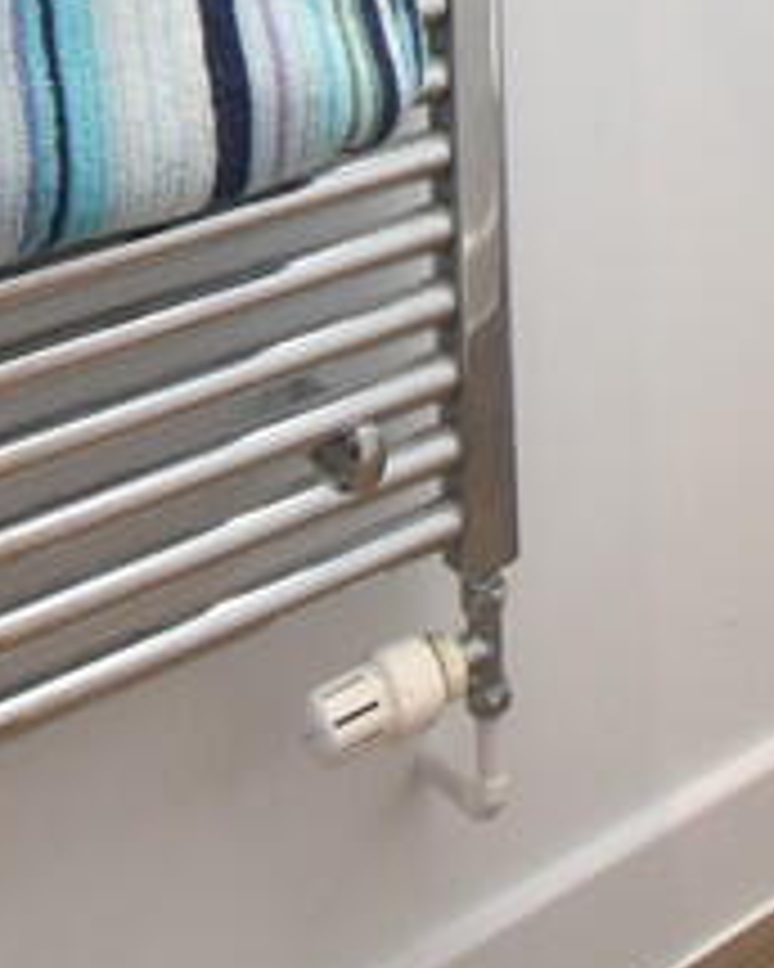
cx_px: 738
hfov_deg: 22.1
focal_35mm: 67
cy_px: -466
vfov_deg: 23.1
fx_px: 1918
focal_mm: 10
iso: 800
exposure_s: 1/160
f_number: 4.5
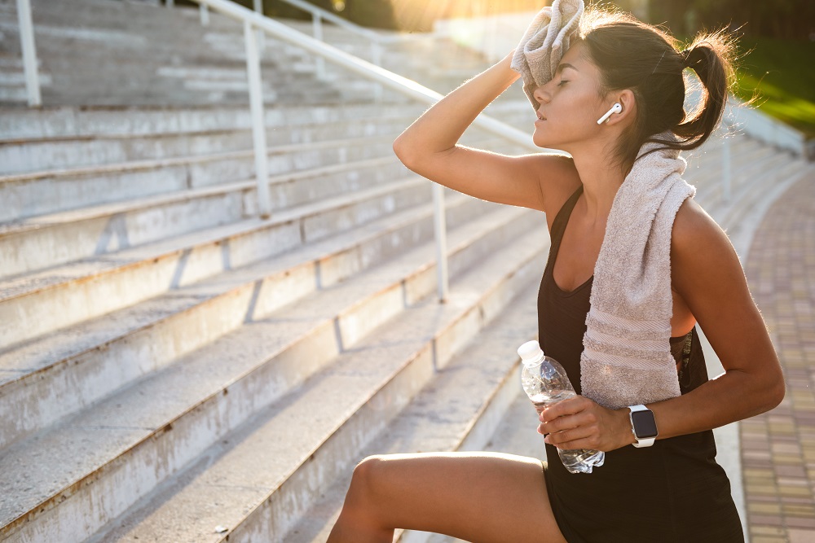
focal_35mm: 50
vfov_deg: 27.0
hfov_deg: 39.6
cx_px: 408
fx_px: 1132
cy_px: 272
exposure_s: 1/400
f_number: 3.2
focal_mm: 50
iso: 160
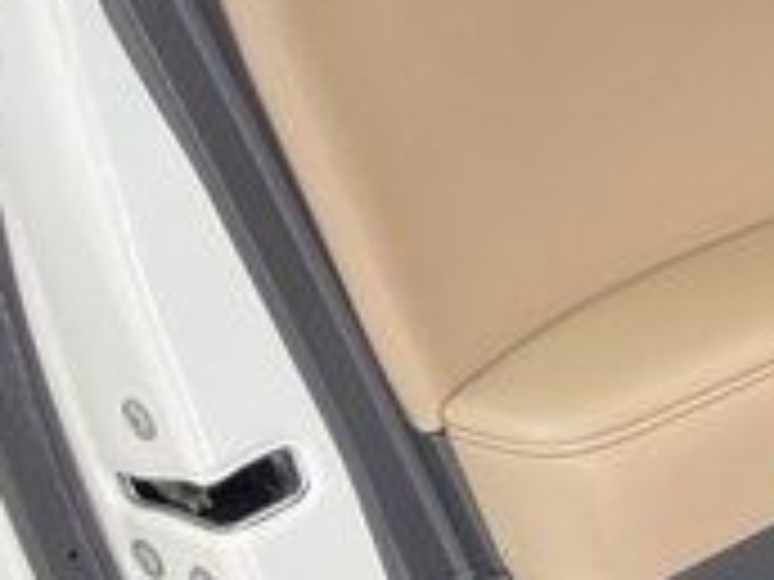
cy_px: 220
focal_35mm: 97
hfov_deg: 17.1
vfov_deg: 15.2
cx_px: 1341
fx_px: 2169
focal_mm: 5.1
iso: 400
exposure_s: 1/40
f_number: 1.6
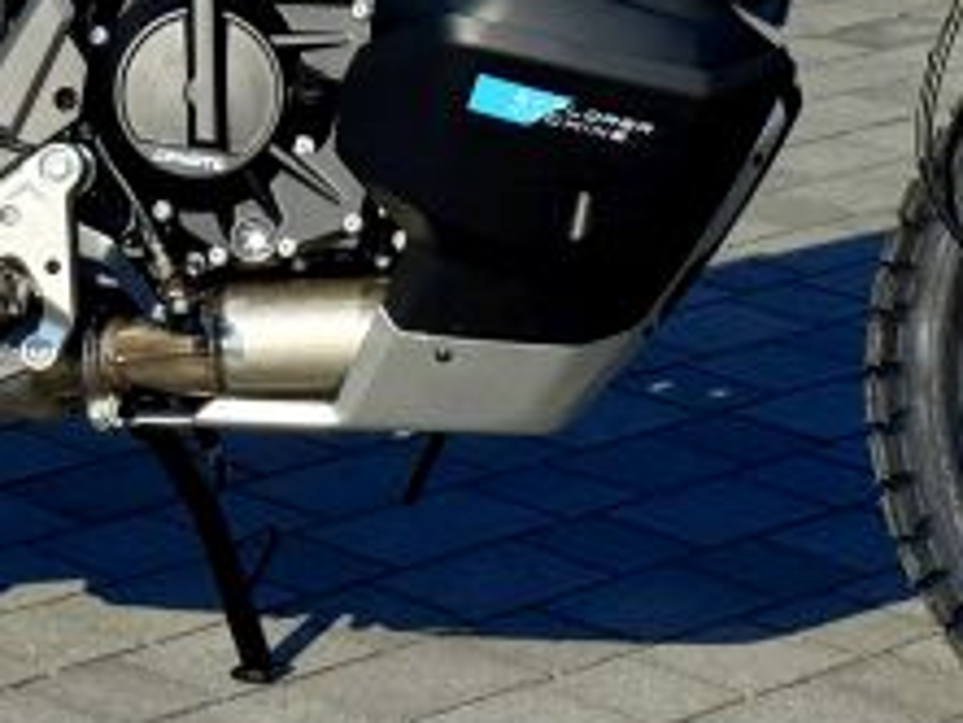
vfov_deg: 8.5
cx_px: 340
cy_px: -70
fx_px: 4843
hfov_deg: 11.3
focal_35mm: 174
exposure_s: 1/7143
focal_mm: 6.76
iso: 64
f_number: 1.78
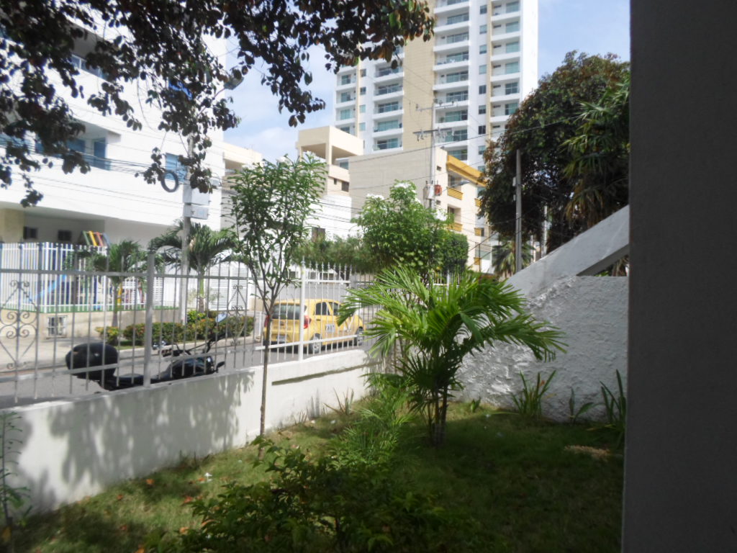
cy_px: 276
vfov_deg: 54.9
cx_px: 368
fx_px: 532
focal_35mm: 25
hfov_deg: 69.4
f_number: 2.5
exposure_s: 1/1500
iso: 80
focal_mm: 4.5
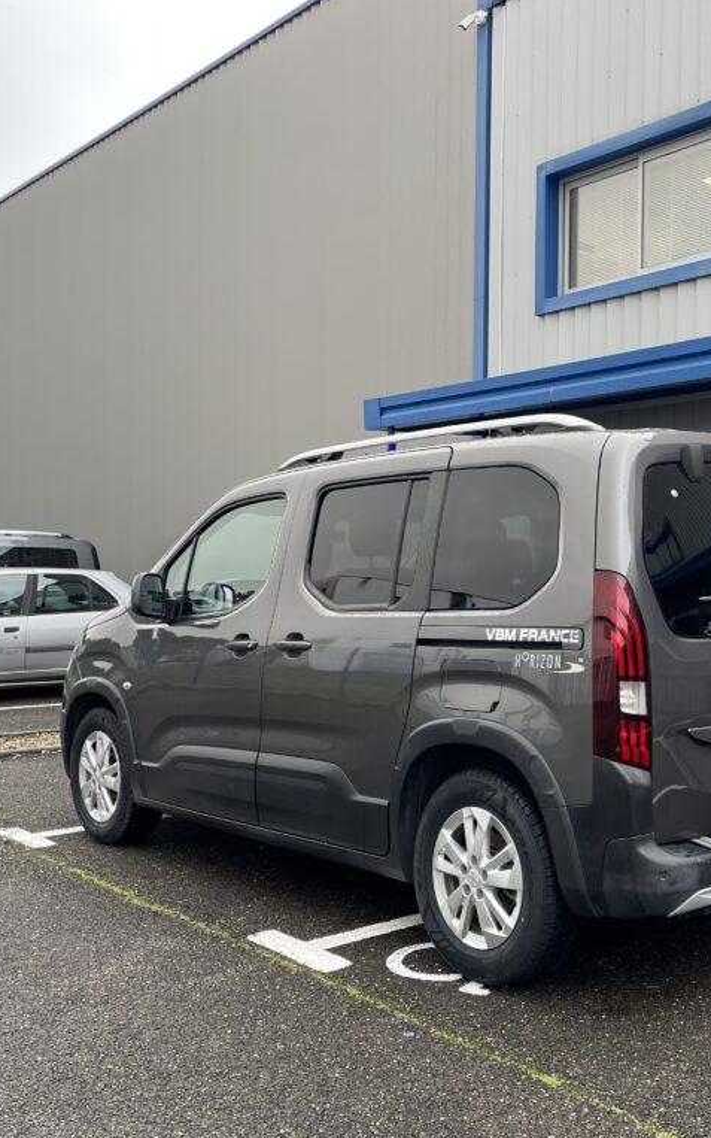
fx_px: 1147
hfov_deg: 33.6
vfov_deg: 52.7
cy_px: 570
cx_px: 556
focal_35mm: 37
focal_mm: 4.2
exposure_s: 1/121
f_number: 1.6
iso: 64
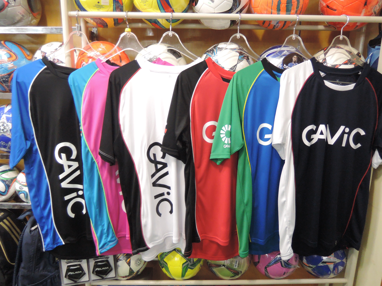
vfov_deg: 56.8
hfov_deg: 71.6
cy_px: 143
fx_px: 265
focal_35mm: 24
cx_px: 191
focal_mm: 5.1
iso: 1100
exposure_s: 1/25
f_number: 1.8
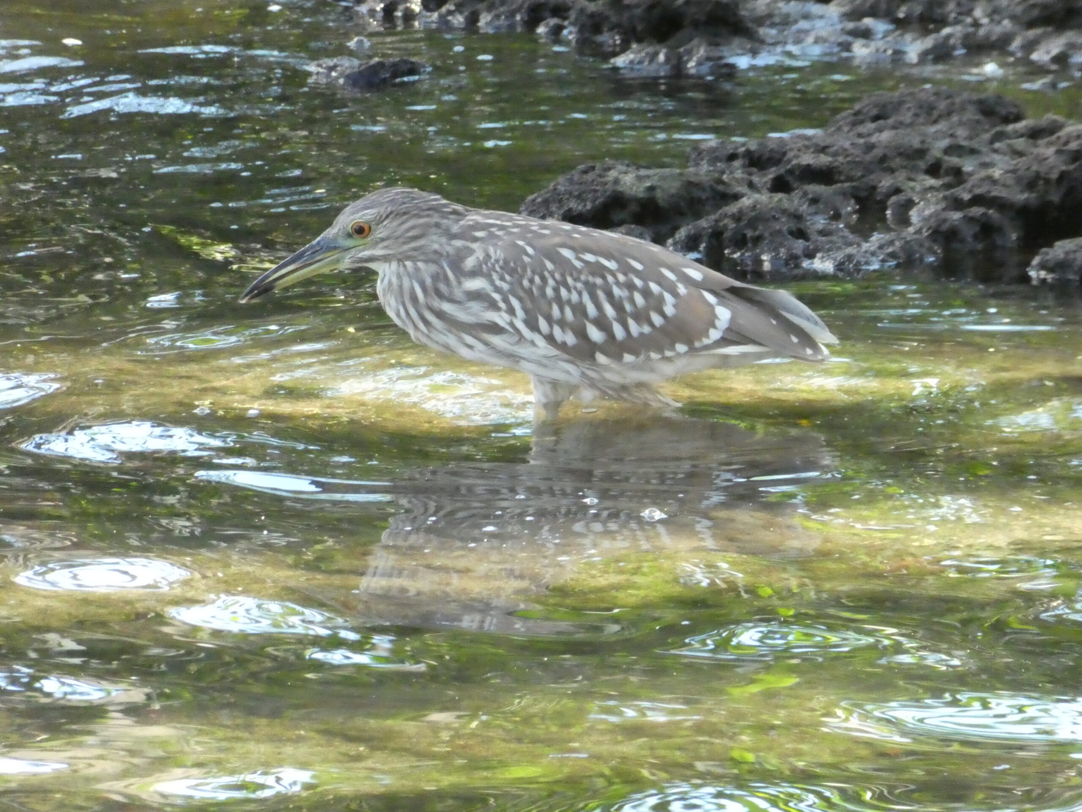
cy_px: 406
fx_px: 22505
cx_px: 541
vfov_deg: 2.1
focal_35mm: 720
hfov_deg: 2.8
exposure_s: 1/500
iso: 2500
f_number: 6.4
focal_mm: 129
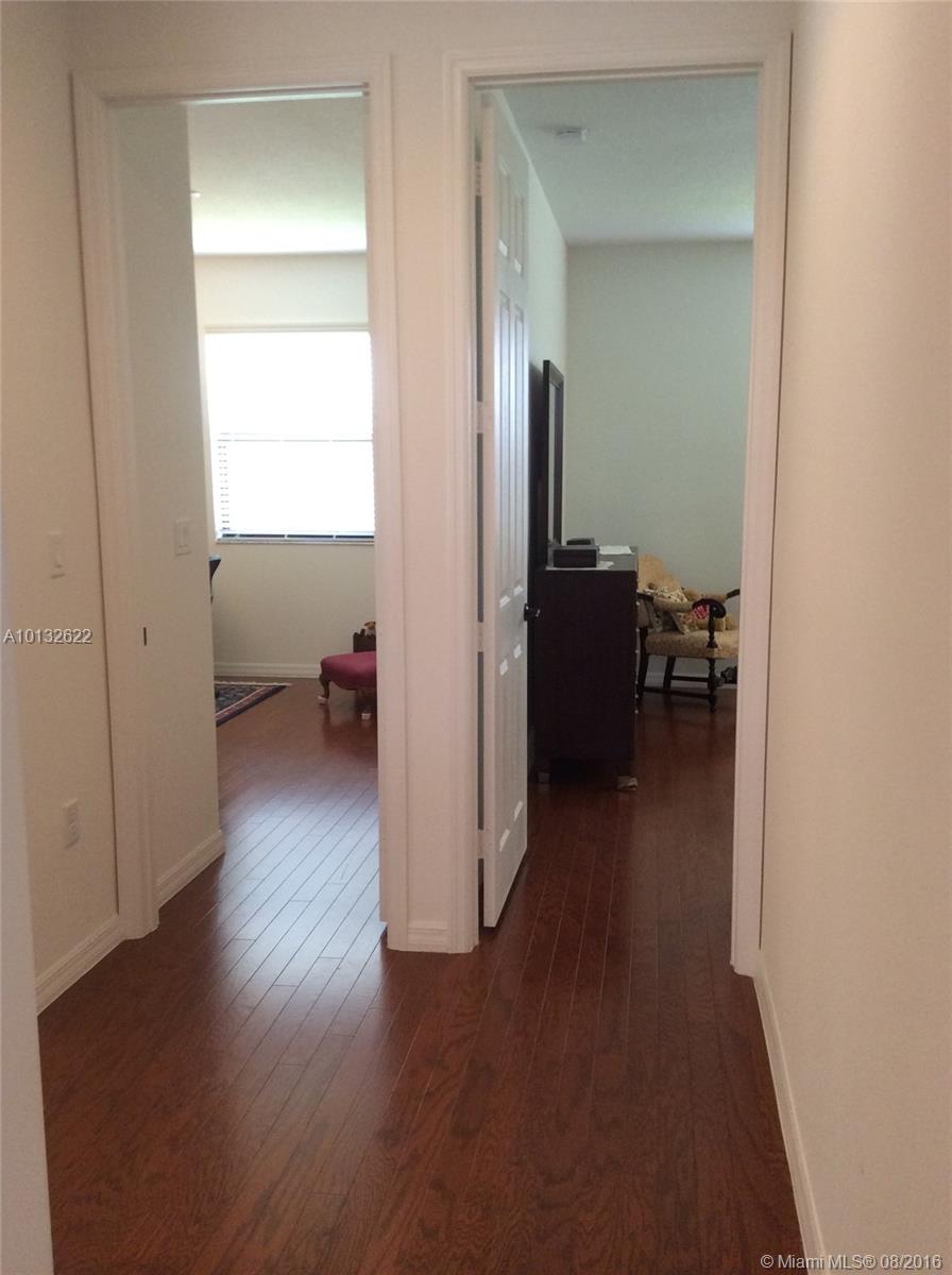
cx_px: 476
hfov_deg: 42.8
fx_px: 1214
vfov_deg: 55.4
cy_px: 638
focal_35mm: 33
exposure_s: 1/24
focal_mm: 3.3
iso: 125
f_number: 2.4
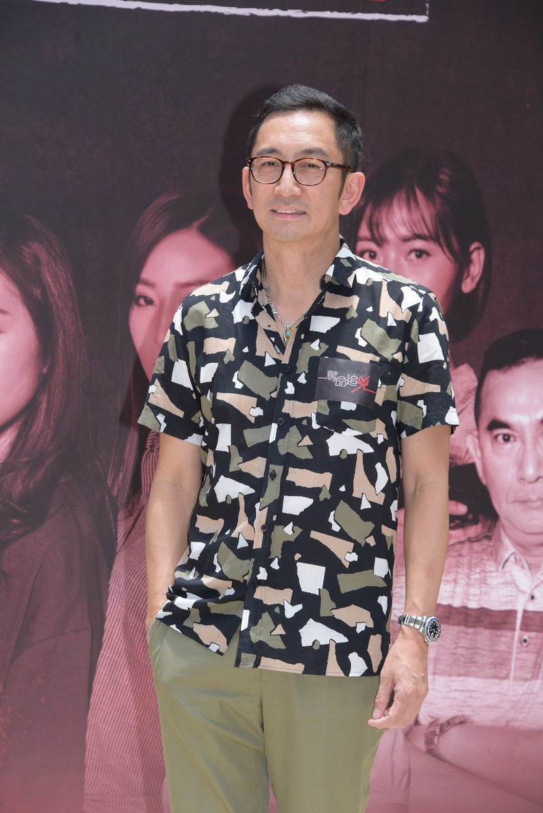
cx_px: 272
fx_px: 3051
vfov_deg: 15.2
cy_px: 406
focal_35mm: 135
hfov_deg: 10.2
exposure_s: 1/250
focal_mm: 135
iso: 500
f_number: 8
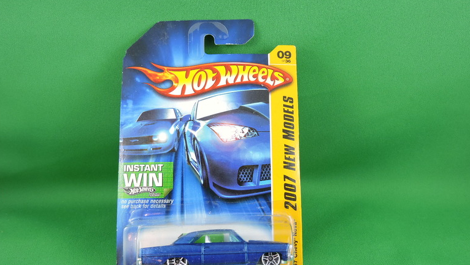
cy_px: 155
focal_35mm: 33
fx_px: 411
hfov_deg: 59.5
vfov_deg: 35.6
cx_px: 235
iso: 125
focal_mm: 5.4
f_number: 3.5
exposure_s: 1/30
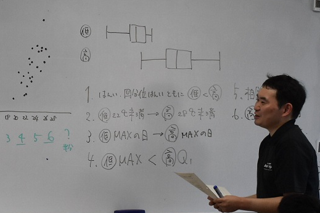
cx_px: -9
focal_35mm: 151
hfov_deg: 13.4
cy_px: 150
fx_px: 1339
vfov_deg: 9.1
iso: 800
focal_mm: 31
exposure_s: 1/640
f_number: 4.2
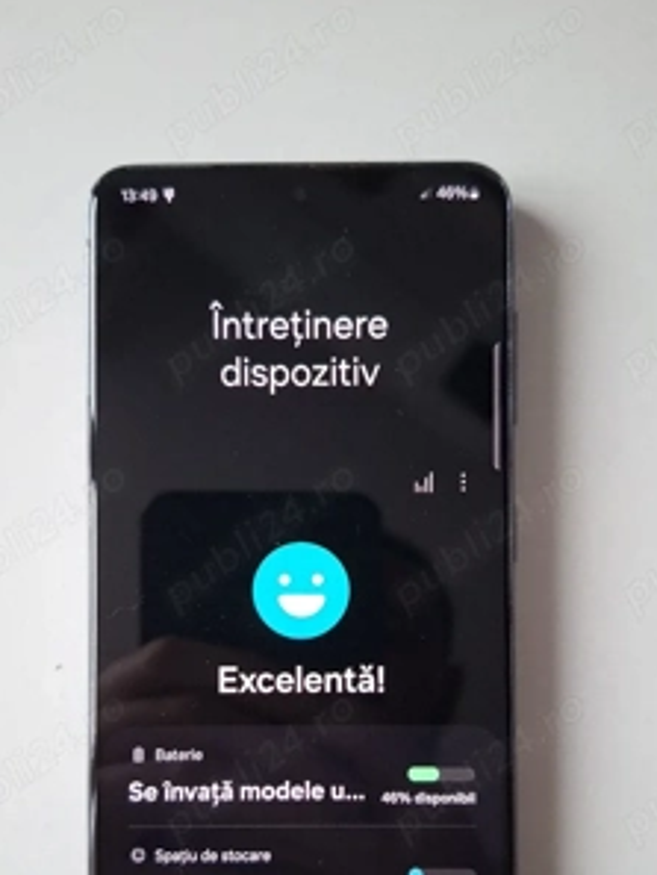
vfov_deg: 57.3
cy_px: 572
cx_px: 318
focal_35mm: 31
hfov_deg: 45.5
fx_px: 784
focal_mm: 5.54
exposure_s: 1/60.2
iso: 250
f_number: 1.8
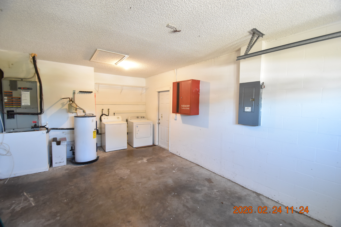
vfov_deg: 77.3
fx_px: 142
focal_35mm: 15
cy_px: 114
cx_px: 170
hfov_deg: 100.4
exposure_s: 1/15
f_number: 3.5
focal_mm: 10
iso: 800
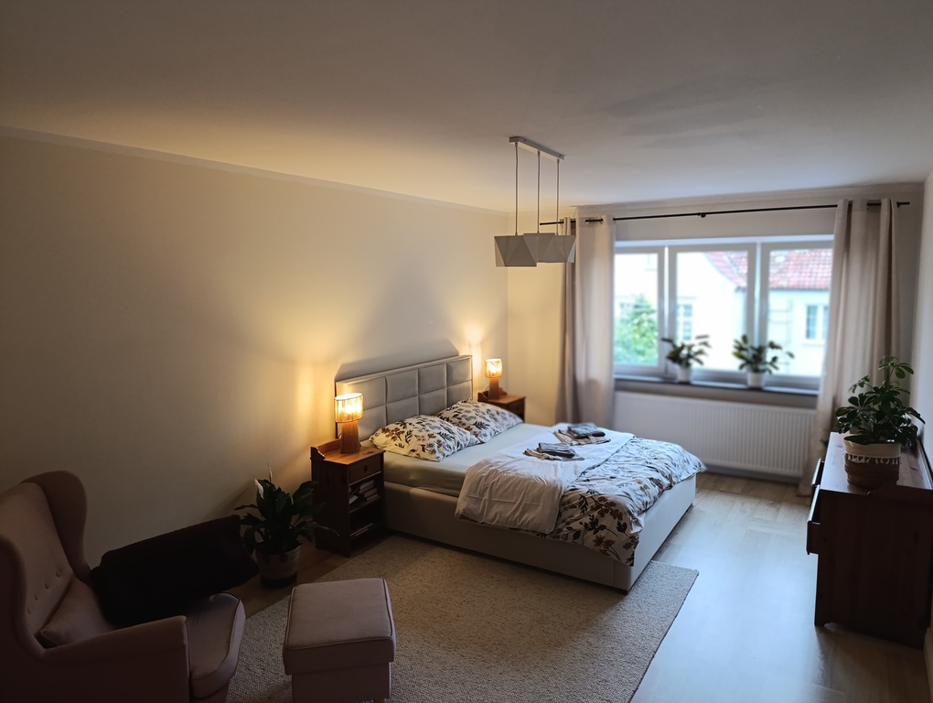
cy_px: 352
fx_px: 621
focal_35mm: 23
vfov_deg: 59.0
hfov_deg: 73.8
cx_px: 466
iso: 800
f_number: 1.6
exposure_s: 1/50
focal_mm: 6.14
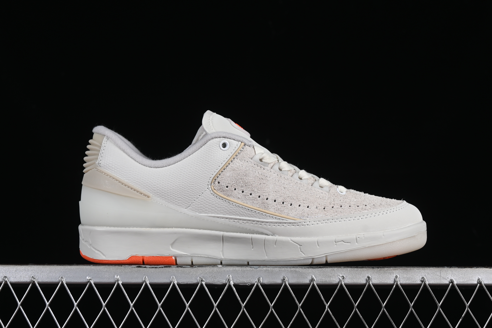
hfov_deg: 27.0
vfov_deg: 18.2
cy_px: 164
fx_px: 1025
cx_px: 246
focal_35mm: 75
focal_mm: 50
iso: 160
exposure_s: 1/80
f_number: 8
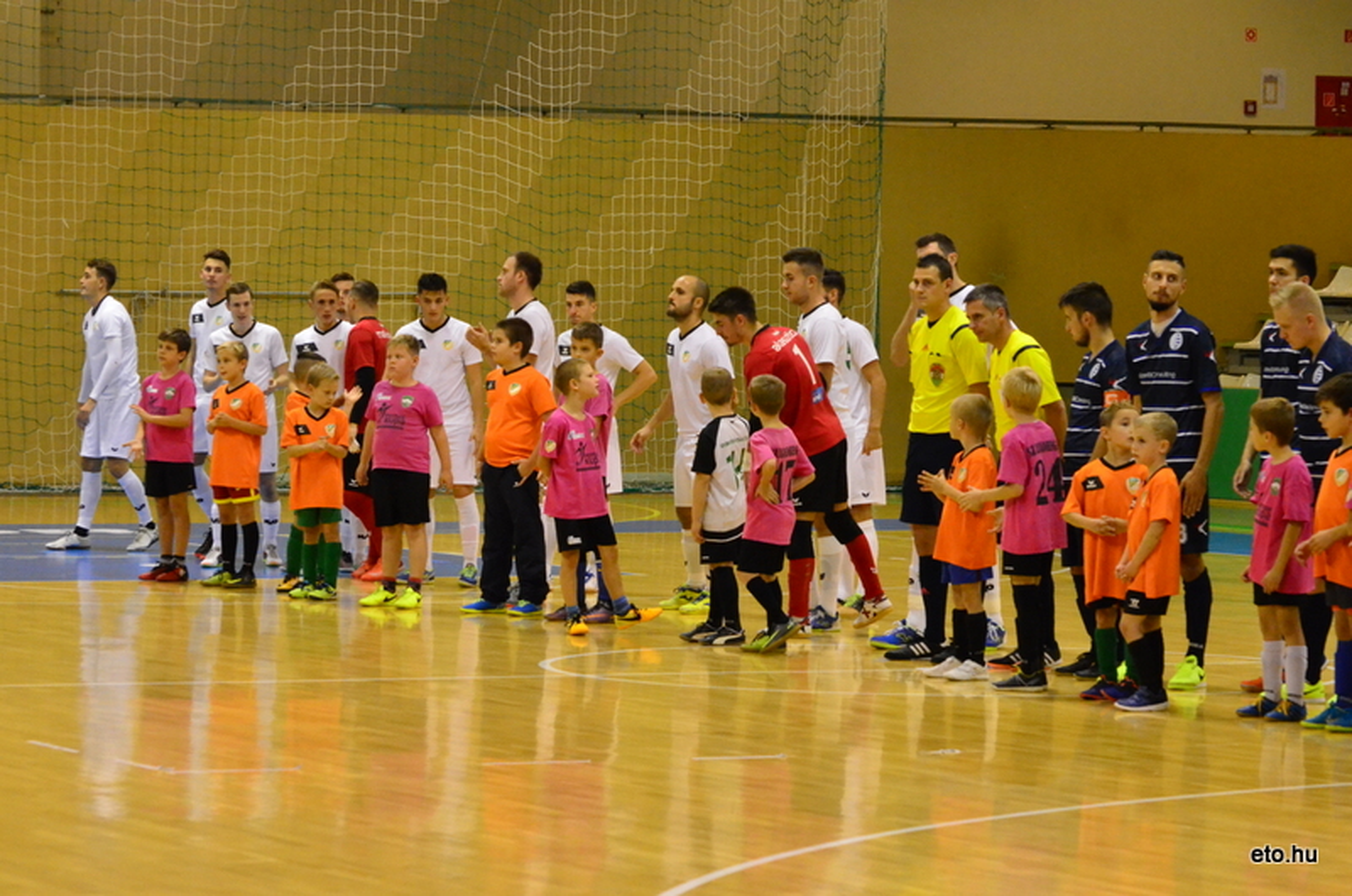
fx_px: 5510
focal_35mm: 147
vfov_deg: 9.3
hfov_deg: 14.0
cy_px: 448
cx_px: 676
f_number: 7.1
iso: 5000
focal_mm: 98
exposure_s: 1/200
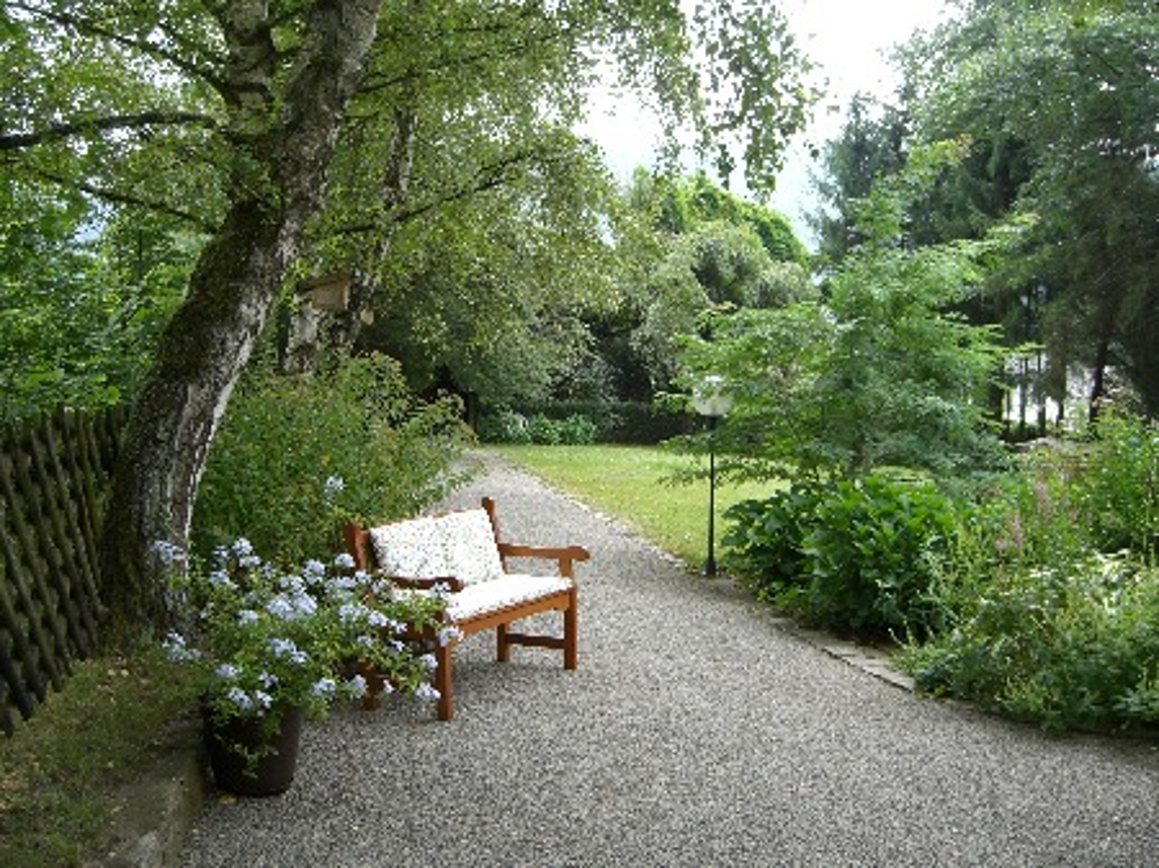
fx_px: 1272
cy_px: 434
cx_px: 580
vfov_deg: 37.7
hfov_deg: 49.0
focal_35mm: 38
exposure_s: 1/200
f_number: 2.8
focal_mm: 7.9
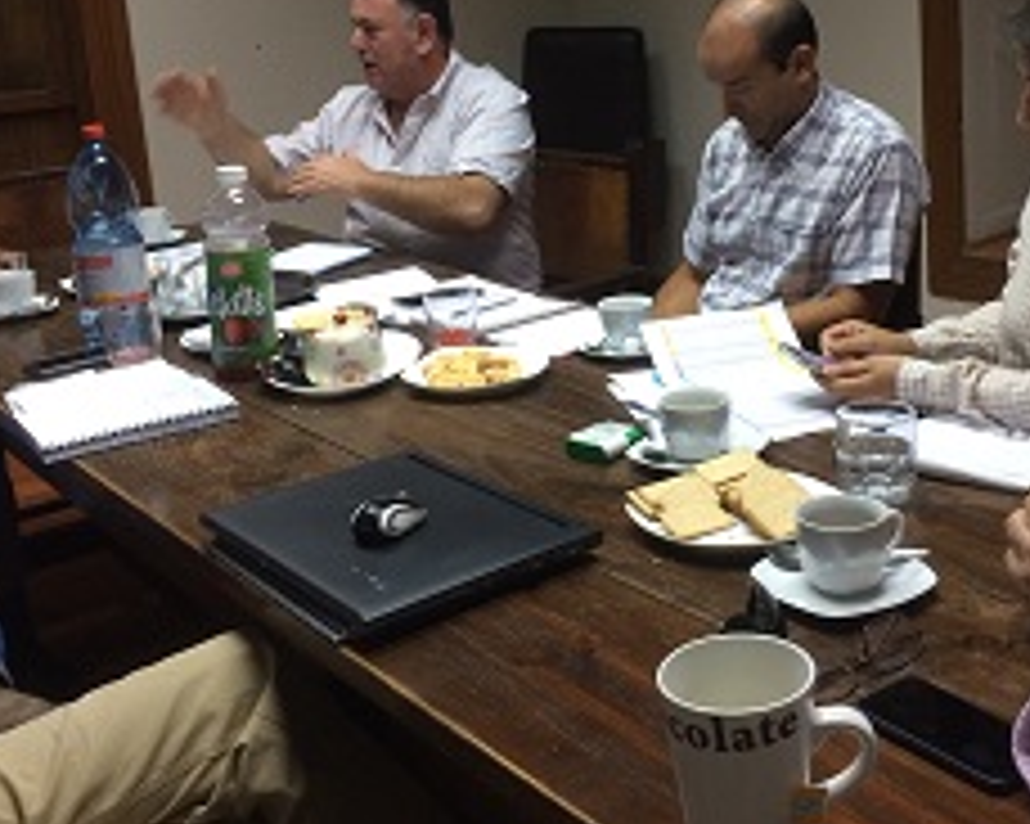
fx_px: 1371
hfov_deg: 40.9
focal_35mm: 45
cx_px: 643
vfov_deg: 32.9
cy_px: 223
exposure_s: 1/33
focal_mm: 4.15
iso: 160
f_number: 2.2
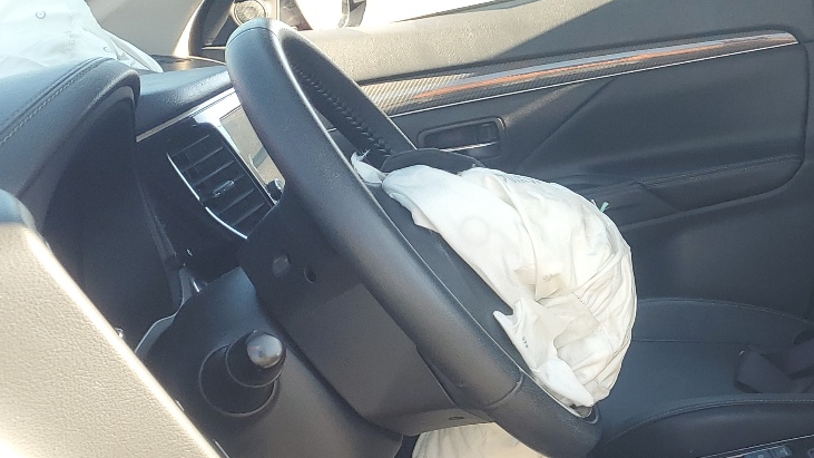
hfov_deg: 31.4
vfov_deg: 19.3
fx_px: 1338
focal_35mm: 62
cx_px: 804
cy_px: 320
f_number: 1.5
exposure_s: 1/213
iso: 50
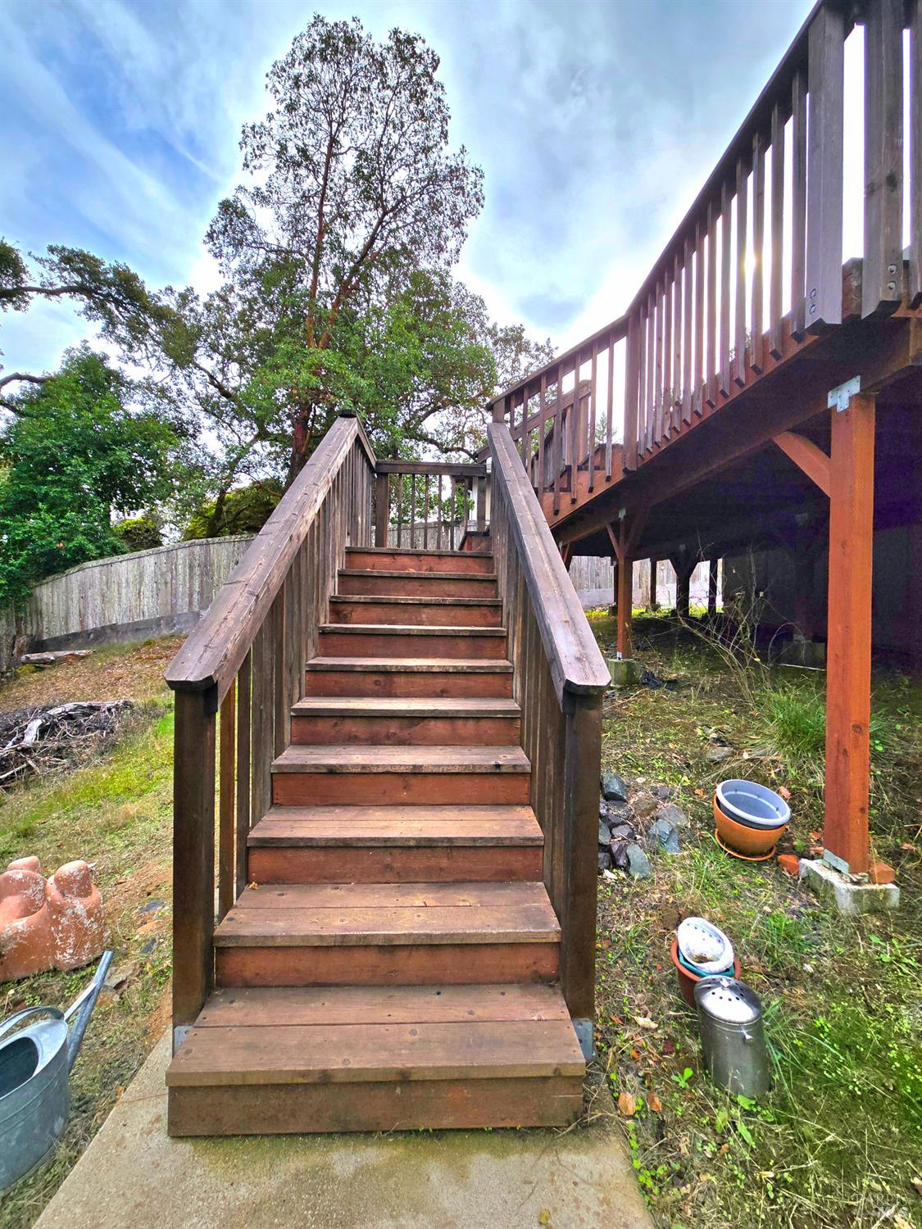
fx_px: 462
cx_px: 461
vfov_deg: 106.2
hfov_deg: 89.9
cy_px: 614
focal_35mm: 13
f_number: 2.2
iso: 50
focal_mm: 2.2
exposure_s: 1/1667
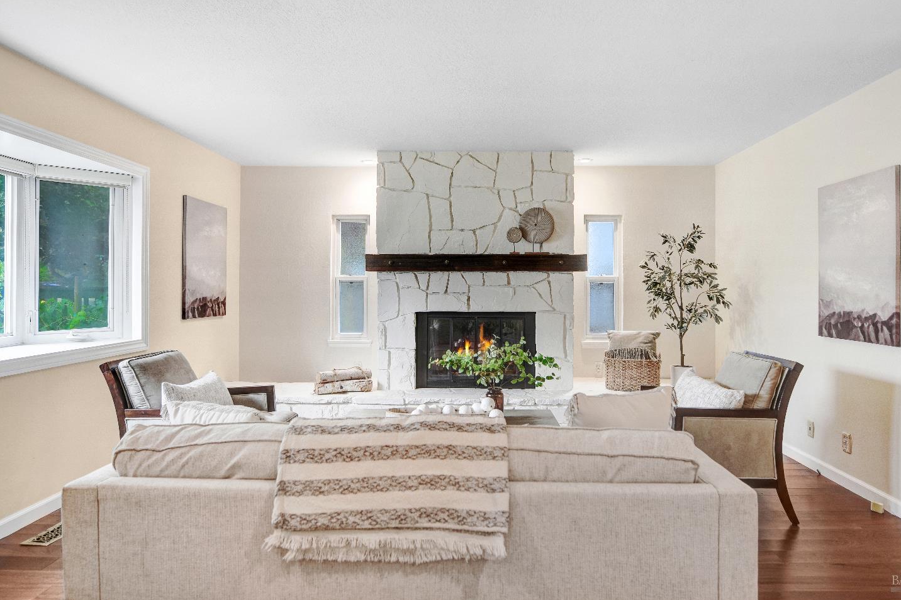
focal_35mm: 22
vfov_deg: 57.2
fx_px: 550
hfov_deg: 78.5
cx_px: 471
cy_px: 288
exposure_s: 1/40
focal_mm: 14
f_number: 3.2
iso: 100
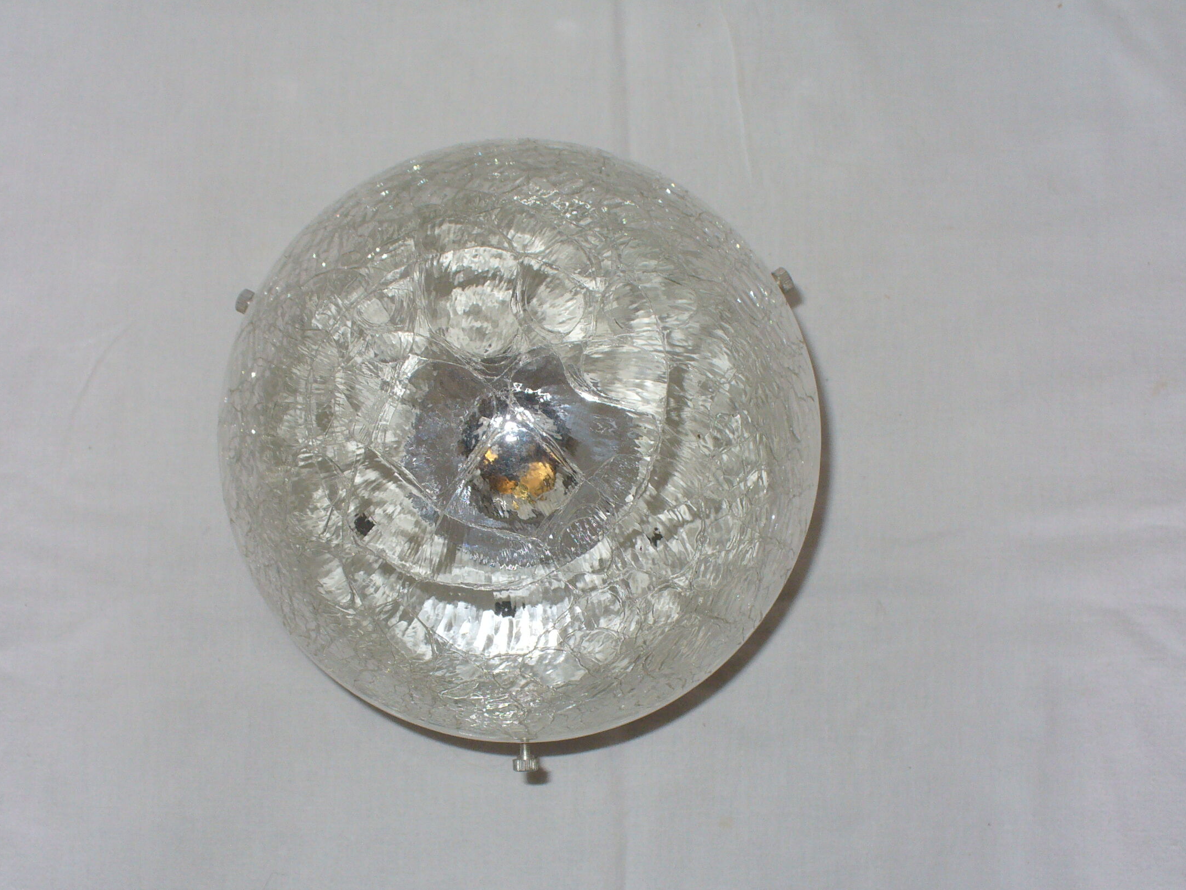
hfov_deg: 42.9
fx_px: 1508
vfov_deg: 32.8
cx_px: 580
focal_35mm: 44
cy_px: 495
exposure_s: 1/30
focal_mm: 6.1
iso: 100
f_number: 2.8
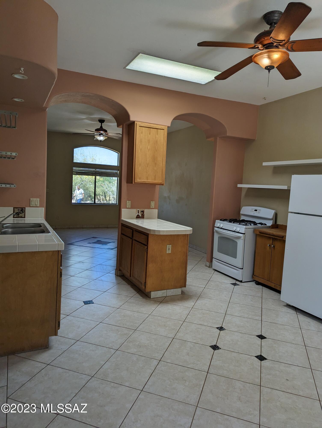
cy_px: 214
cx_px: 161
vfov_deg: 71.5
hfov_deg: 56.9
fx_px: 297
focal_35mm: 24
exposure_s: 1/189
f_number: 1.85
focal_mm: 6.81
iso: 48
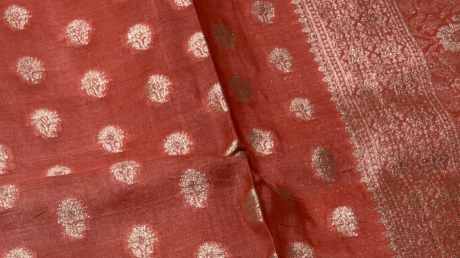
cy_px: 619
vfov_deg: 9.9
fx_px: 1305
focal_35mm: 107
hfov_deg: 19.9
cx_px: 151
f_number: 1.6
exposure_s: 1/50
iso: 80
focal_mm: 5.96
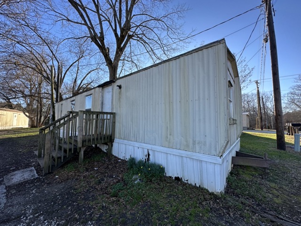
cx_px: 150
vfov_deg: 85.7
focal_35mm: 14
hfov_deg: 102.1
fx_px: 122
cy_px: 113
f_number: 2.2
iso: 40
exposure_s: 1/493
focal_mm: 2.22
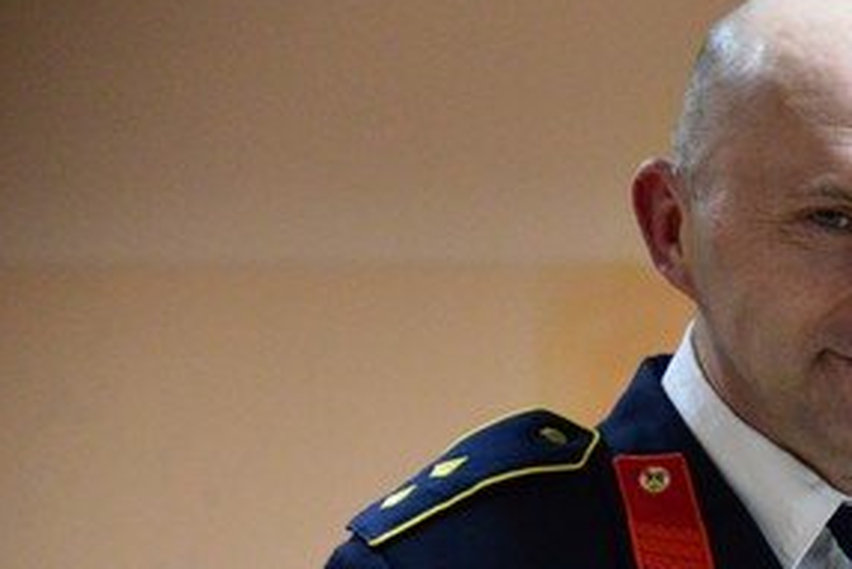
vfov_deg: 6.0
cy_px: 712
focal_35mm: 229
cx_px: 1221
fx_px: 5422
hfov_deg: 8.8
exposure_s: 1/100
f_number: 4
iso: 6400
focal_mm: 78
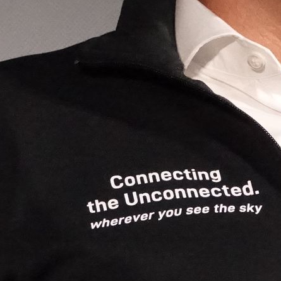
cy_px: -54
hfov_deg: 2.7
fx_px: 5960
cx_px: 309
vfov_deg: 2.7
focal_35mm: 649
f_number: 4
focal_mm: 64.84
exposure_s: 1/250
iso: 6400
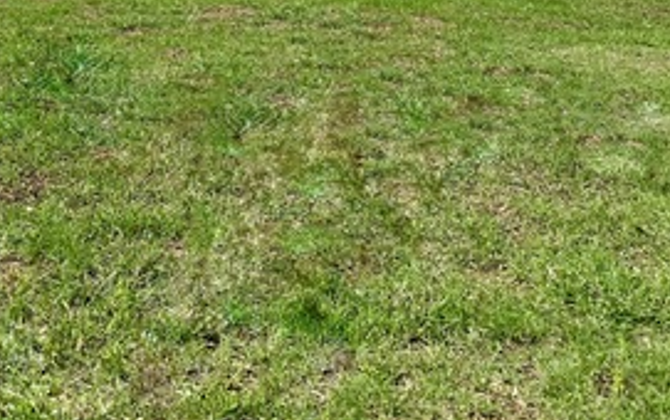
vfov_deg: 19.8
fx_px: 1097
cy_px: -136
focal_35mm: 60
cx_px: 324
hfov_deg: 34.0
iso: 80
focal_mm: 6.86
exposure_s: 1/5500
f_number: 1.8
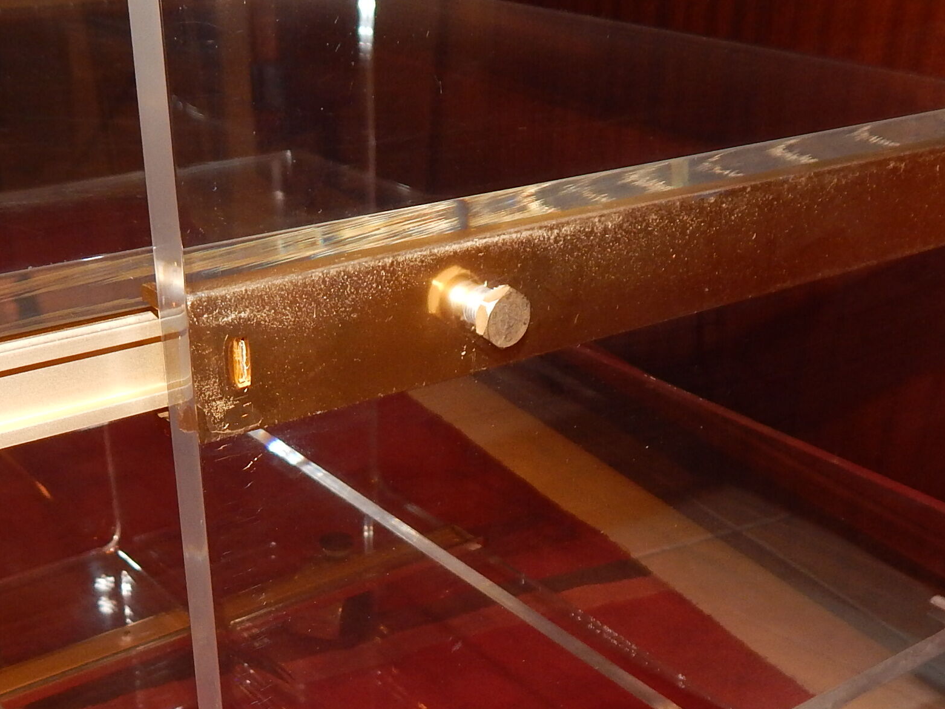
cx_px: 426
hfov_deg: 41.2
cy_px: 581
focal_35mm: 46
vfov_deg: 30.6
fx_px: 1256
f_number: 3
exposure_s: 1/30
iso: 200
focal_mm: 4
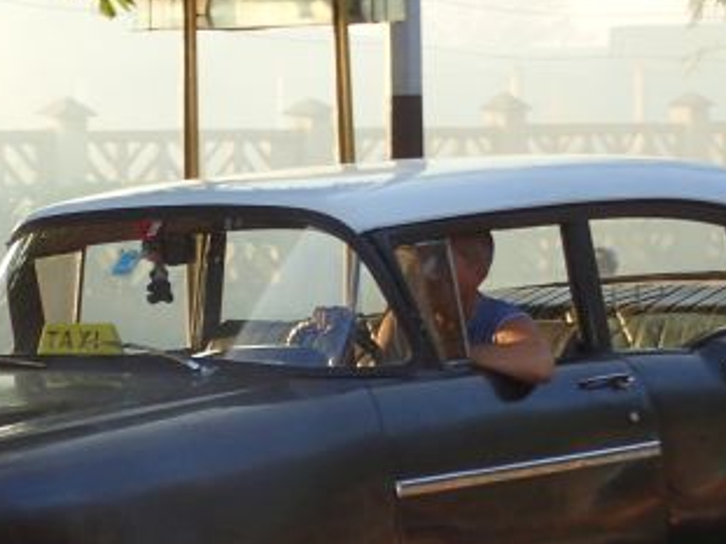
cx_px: 233
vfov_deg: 9.4
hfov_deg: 12.6
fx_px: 3291
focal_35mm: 157
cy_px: 423
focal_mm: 11.01
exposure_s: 1/100
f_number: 5
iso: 100
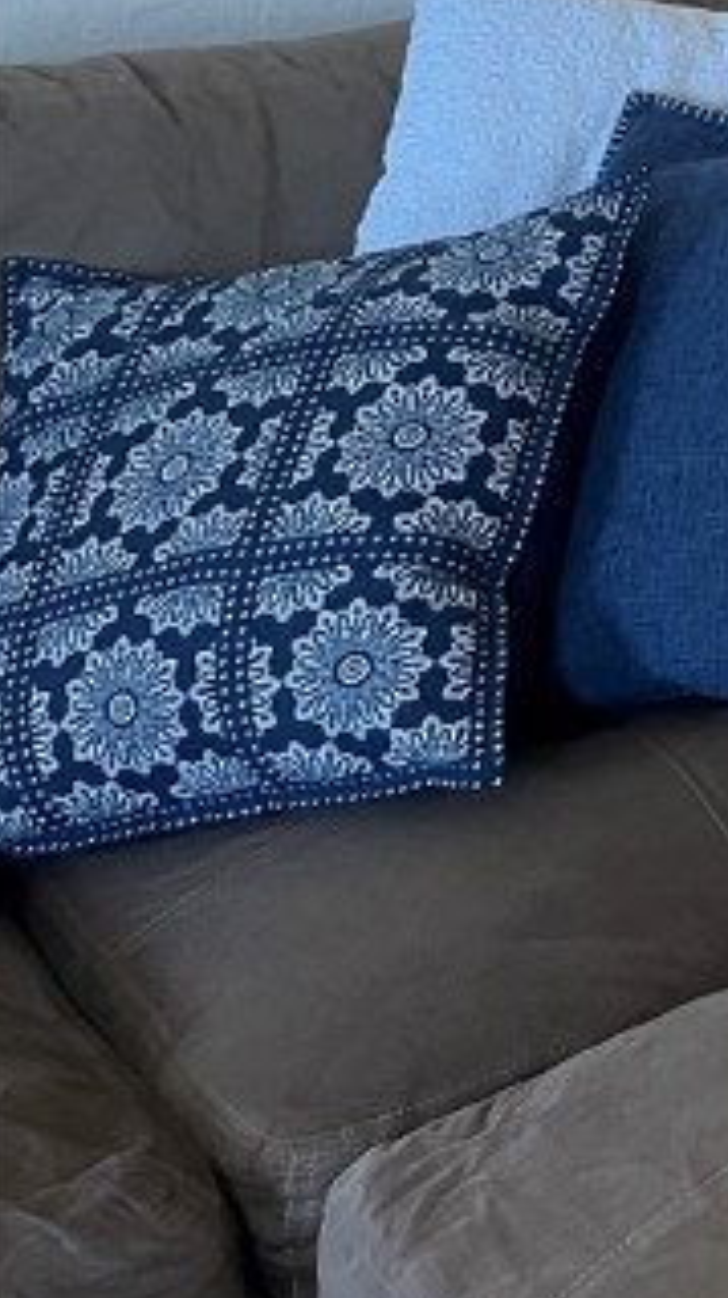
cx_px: 2066
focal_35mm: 91
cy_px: -142
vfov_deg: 22.1
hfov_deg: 10.3
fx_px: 3129
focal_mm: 5.1
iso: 100
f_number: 1.6
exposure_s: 1/60
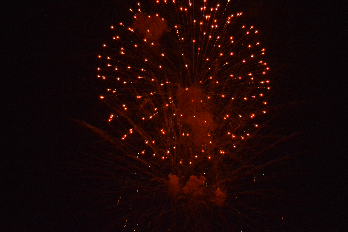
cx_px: 174
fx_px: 807
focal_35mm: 84
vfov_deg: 16.4
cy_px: 115
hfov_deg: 24.3
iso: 3200
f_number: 4.5
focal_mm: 55
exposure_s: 1/125
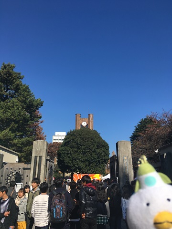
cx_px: 86
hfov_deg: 48.2
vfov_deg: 61.7
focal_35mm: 29
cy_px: 114
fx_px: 192
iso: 25
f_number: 2.2
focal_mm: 4.15
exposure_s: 1/1709
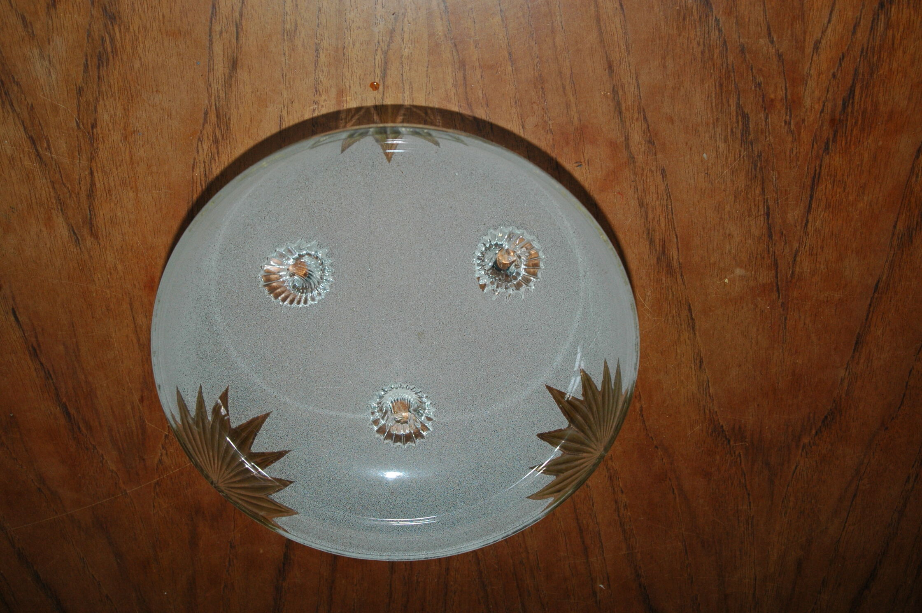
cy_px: 306
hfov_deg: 46.4
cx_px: 461
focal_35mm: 42
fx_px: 1074
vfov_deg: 31.8
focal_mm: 28
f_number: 7.1
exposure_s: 1/125
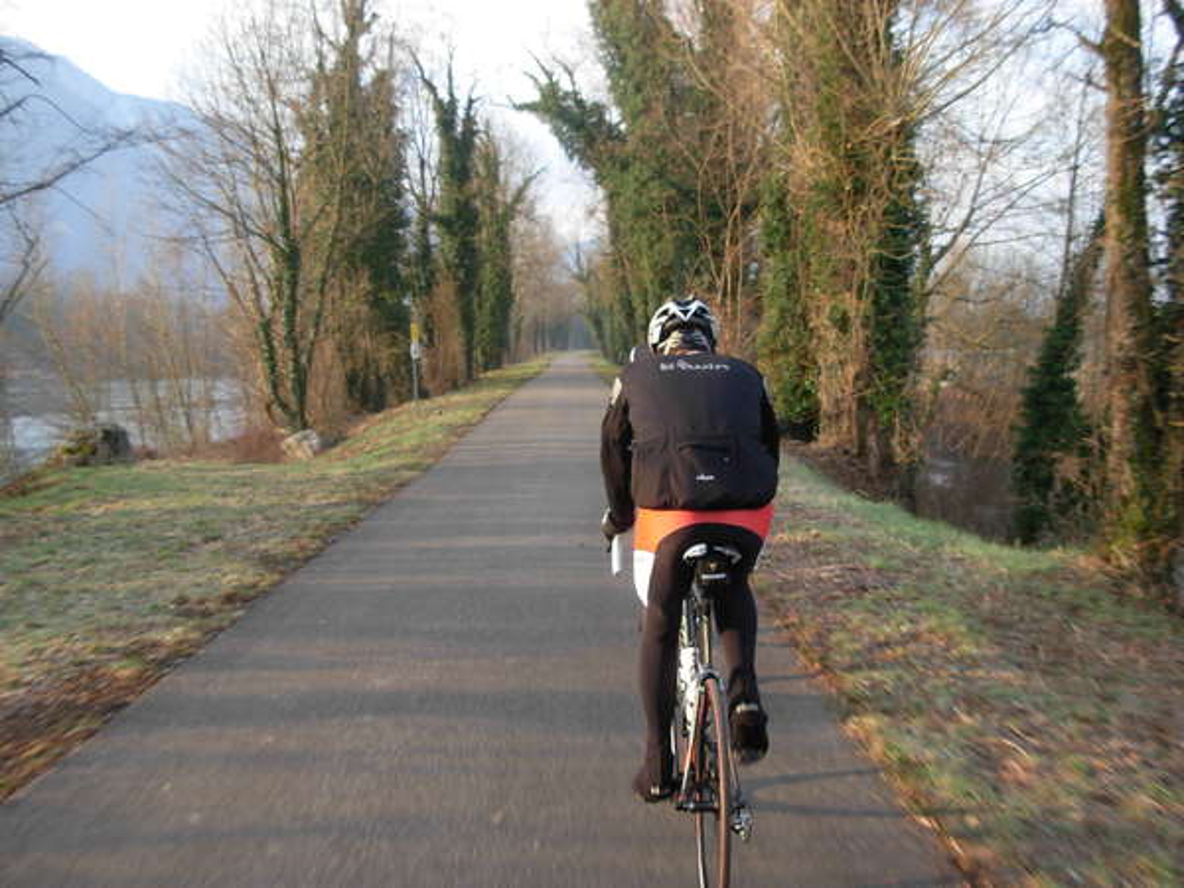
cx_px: 592
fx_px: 1300
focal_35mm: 38
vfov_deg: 37.7
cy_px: 444
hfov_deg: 49.0
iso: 79
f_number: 2.9
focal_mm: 6.3
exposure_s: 1/121
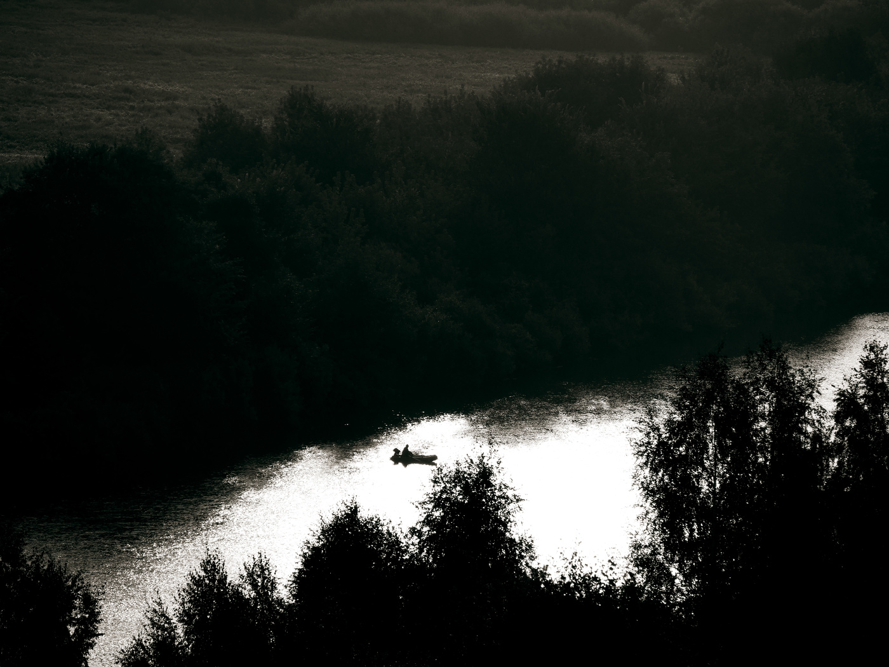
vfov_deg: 5.0
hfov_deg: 6.6
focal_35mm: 300
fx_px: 7705
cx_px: 444
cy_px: 334
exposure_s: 1/1000
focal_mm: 150
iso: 200
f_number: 6.3
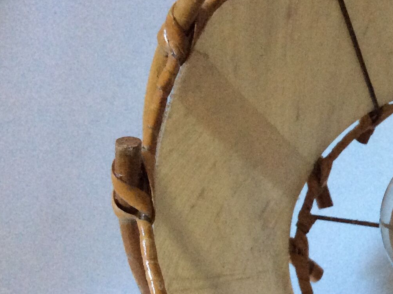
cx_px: 465
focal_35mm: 83
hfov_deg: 21.9
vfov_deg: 17.7
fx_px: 941
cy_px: 197
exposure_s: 1/25
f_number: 2.4
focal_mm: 3.3
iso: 200
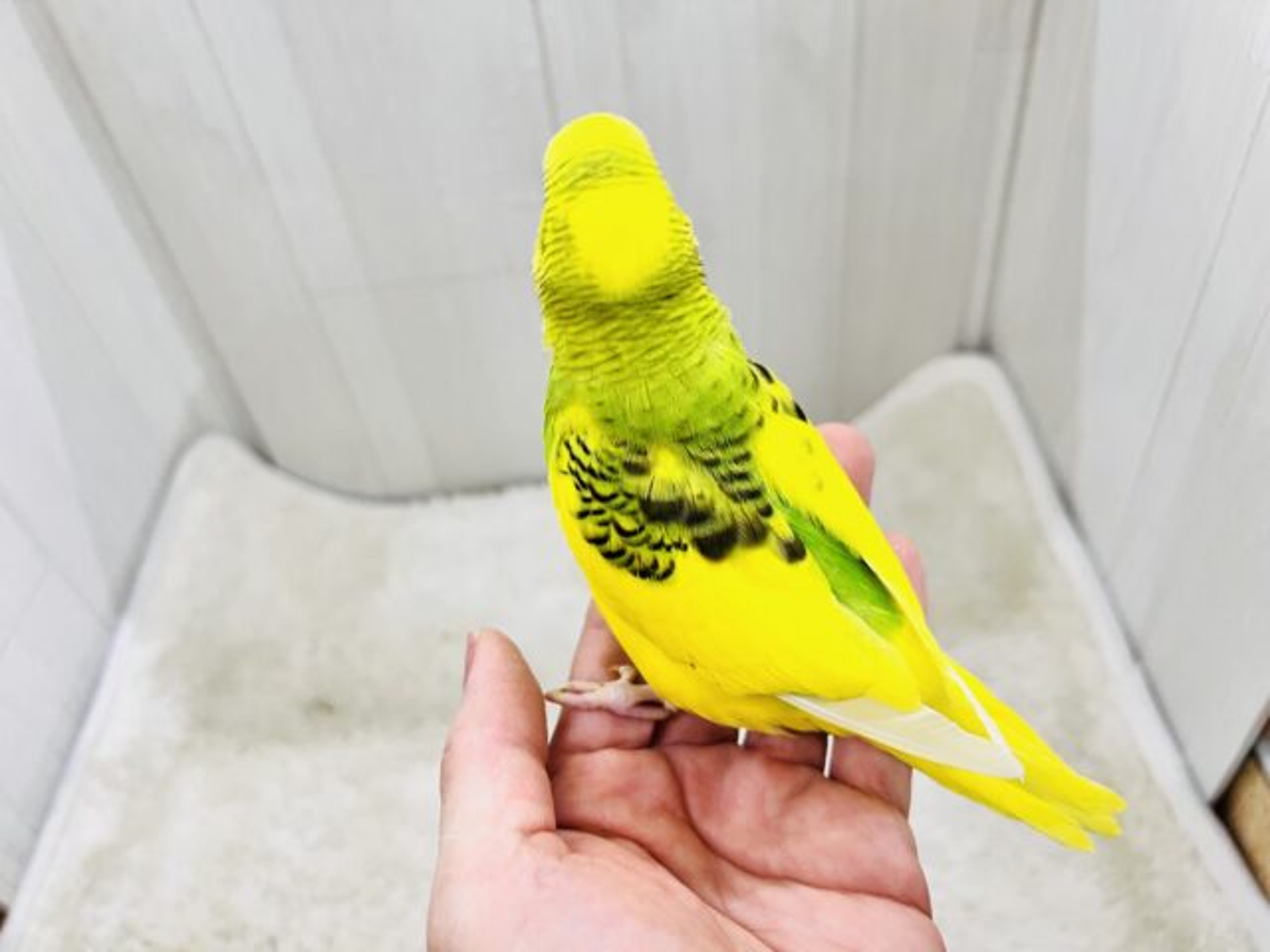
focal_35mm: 26
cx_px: 635
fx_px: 954
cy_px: 476
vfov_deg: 53.1
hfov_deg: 67.3
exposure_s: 1/50
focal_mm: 5.7
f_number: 1.5
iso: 125
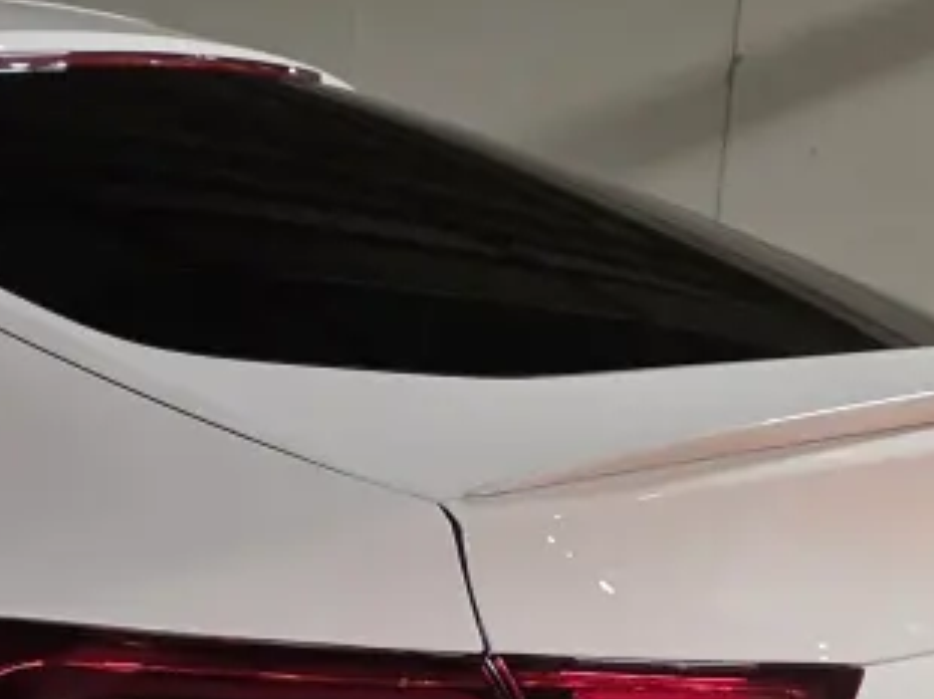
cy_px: 841
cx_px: -578
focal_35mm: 107
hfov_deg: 16.3
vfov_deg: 13.4
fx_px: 2885
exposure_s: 1/100
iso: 800
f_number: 1.7
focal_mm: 6.3
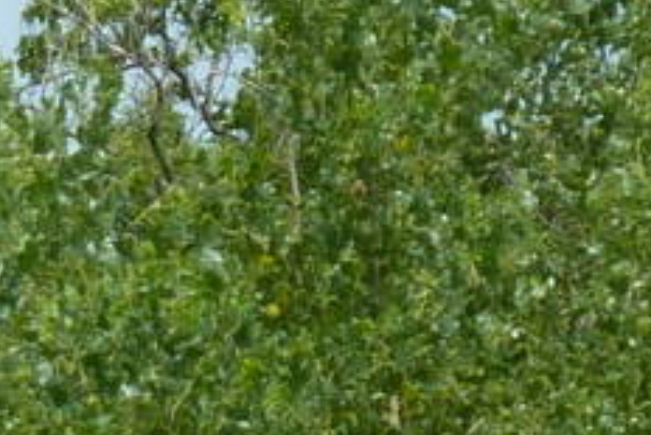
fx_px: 14421
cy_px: 1010
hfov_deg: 2.6
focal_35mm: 797
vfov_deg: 1.7
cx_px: -968
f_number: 4.4
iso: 80
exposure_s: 1/500
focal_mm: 18.2
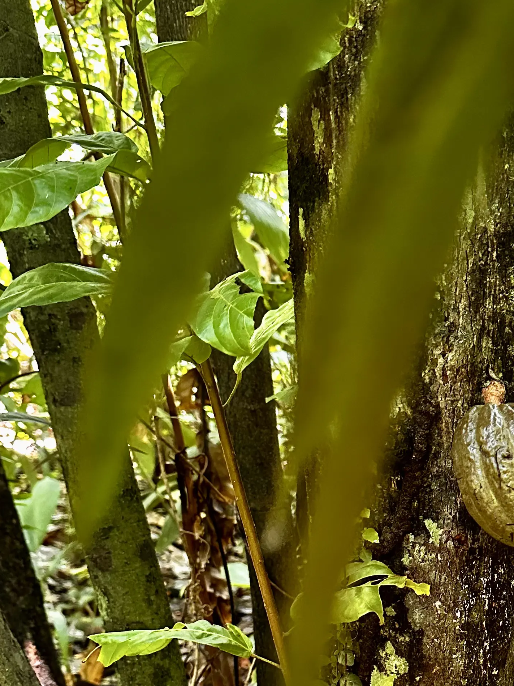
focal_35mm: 51
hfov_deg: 26.9
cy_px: 570
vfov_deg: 36.0
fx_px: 1010
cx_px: 521
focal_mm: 6.86
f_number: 1.78
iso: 640
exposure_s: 1/60
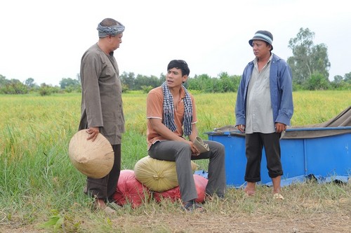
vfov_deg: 18.9
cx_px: 176
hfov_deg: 28.1
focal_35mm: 72
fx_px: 701
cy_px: 116
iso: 200
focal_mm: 48
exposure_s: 1/250
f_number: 5.6
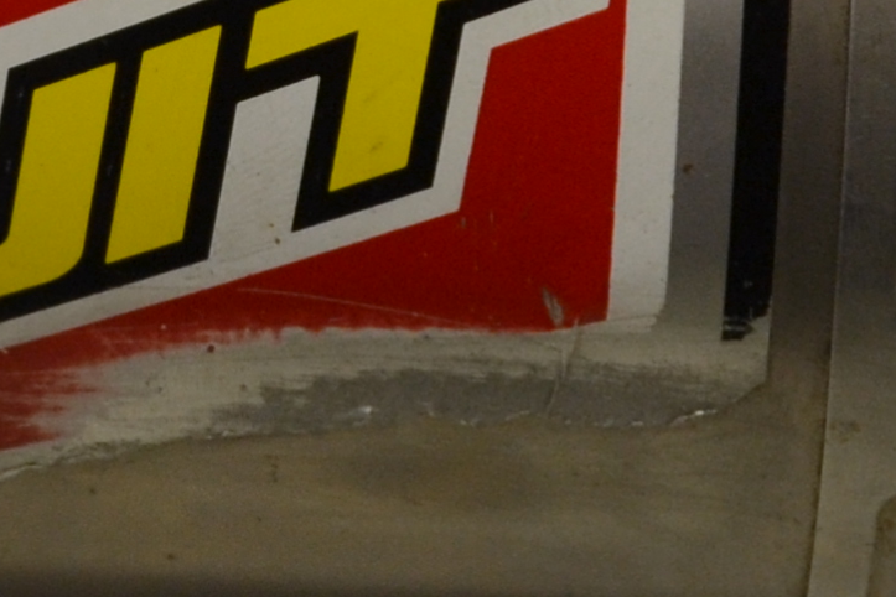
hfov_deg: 7.1
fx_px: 7143
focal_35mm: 287
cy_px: 89
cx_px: -222
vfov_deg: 4.8
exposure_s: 1/125
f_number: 5.6
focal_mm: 30
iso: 360
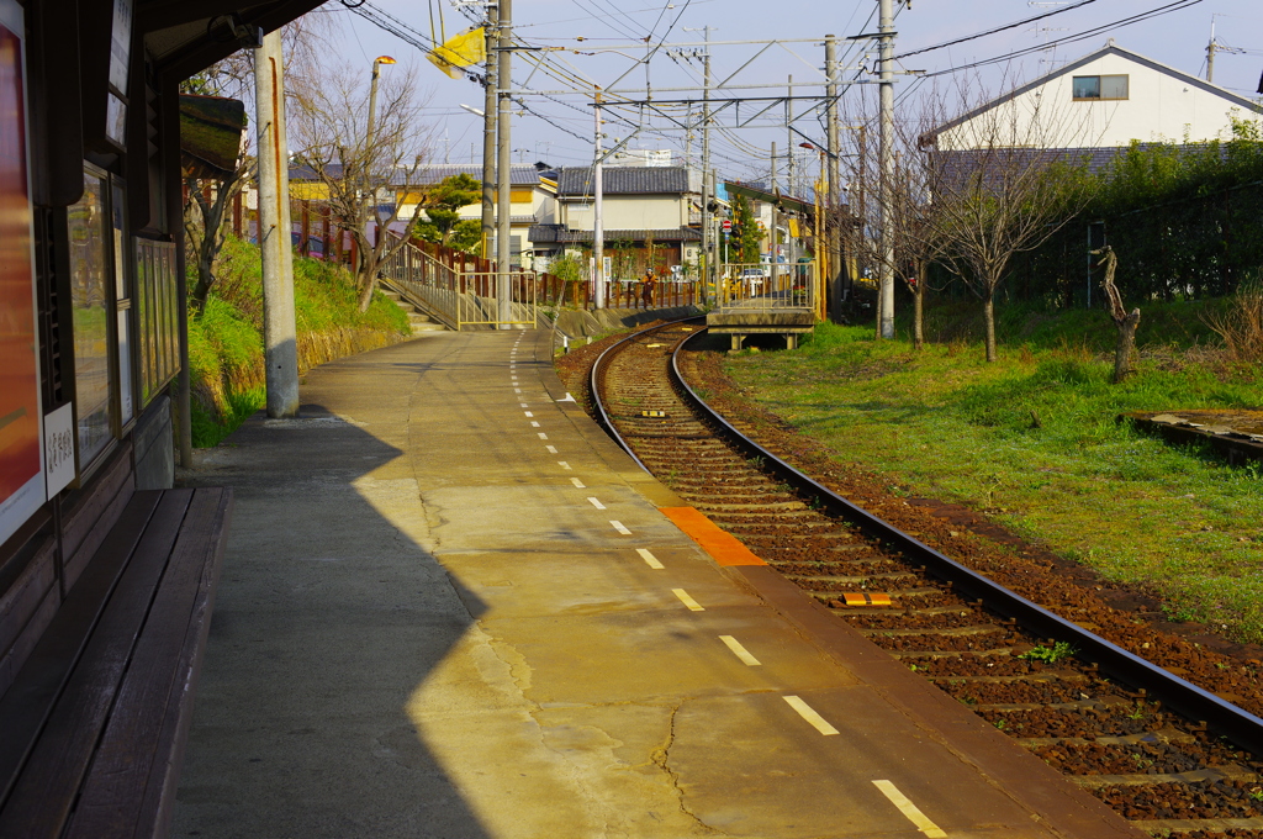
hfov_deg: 38.2
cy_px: 420
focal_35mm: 52
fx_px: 1822
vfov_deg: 25.9
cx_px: 632
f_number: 5
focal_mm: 35
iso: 100
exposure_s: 1/640
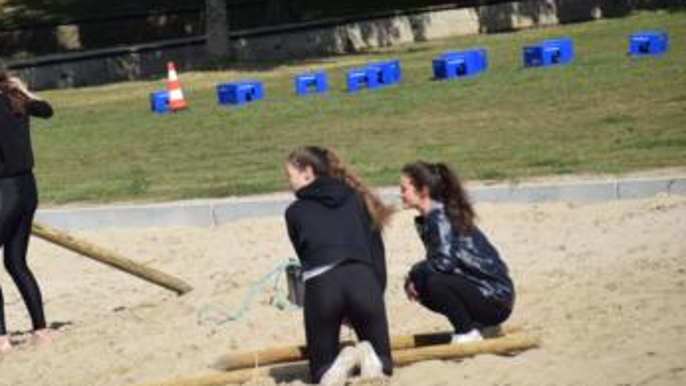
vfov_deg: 3.8
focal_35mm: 318
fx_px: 5787
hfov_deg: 6.8
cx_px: 198
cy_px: 65
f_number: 7.1
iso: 200
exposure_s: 1/800
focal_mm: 140
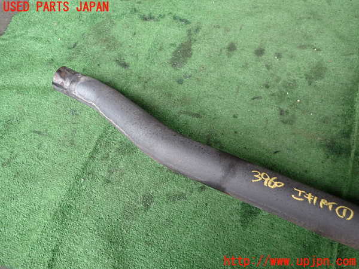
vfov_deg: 54.9
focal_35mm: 25
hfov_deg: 69.4
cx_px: 180
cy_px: 134
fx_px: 259
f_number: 2
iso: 200
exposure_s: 1/100
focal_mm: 4.5
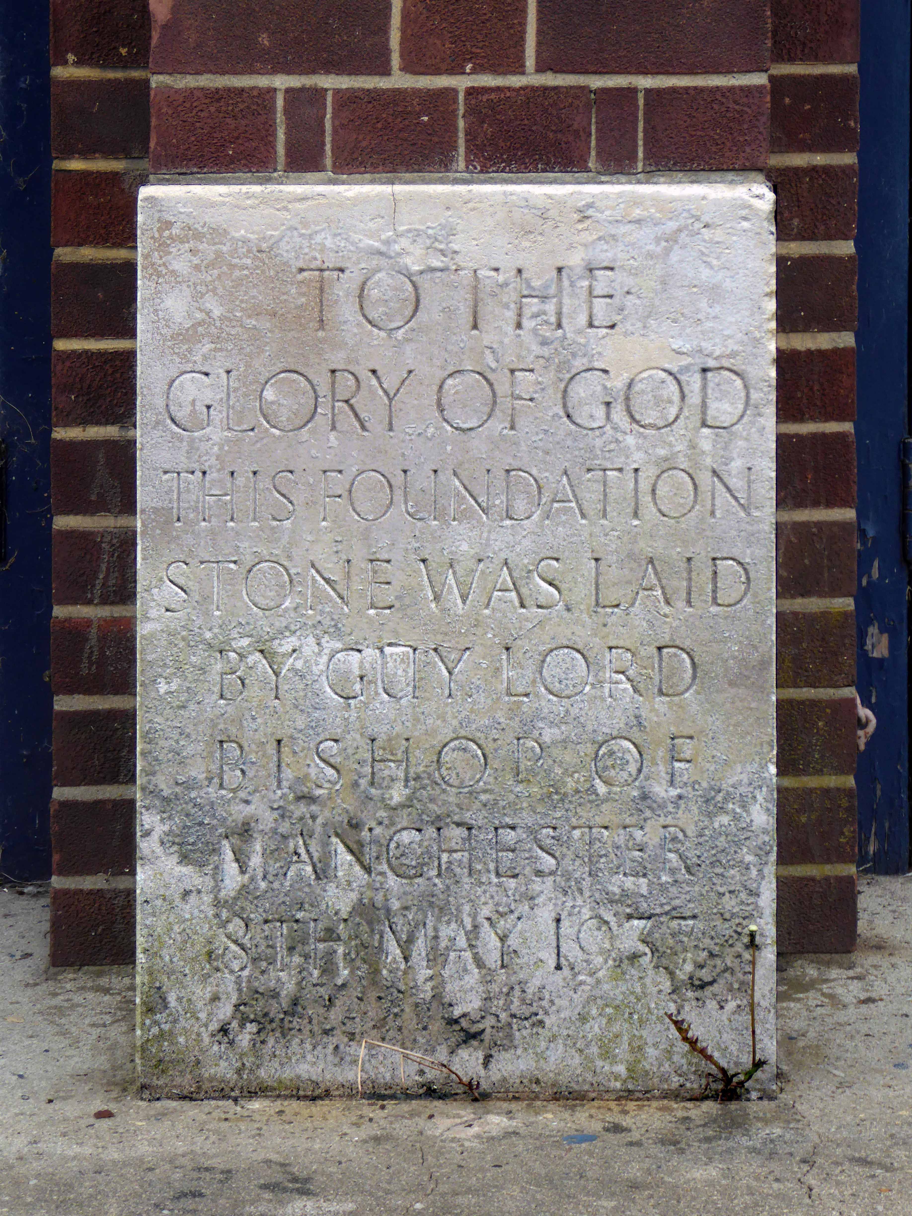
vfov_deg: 18.4
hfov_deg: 13.8
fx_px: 3759
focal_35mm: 107
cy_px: 608
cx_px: 456
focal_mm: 17.5
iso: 100
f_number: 5
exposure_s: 1/125
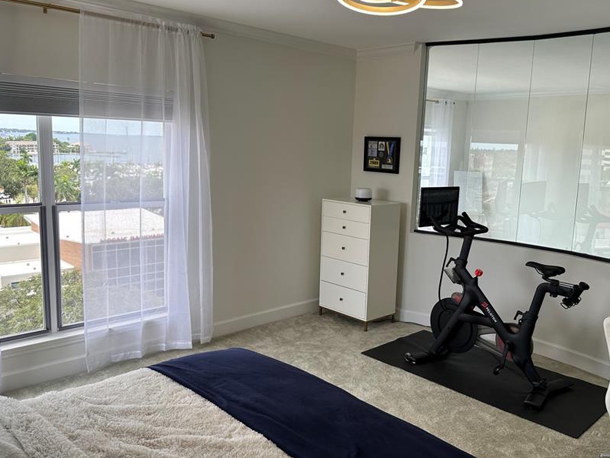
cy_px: 229
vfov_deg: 45.5
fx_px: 546
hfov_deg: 58.0
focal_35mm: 31
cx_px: 355
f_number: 1.78
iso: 80
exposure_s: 1/489
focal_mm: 6.86
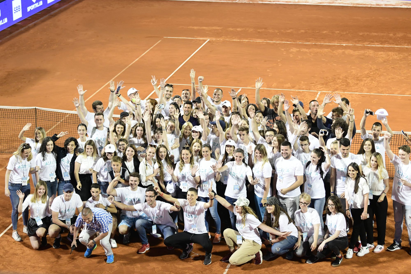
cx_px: 206
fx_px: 982
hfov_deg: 23.6
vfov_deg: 15.9
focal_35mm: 86
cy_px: 137
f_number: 4
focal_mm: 86
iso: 1600
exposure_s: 1/320
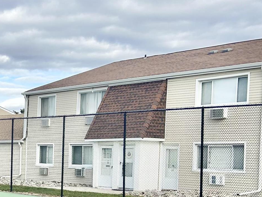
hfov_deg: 20.5
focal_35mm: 85
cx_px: -101
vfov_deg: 17.1
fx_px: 643
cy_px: 183
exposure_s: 1/4115
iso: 50
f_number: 1.5
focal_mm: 5.7
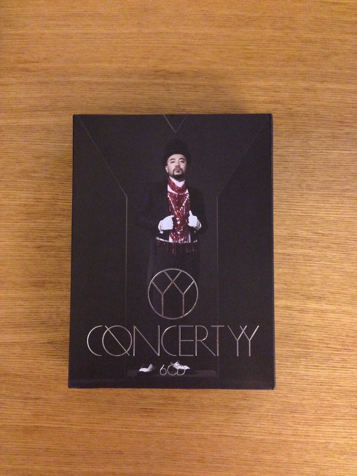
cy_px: 238
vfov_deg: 55.4
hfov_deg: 42.9
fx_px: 454
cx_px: 178
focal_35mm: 33
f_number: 2.4
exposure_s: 1/15
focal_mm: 4.12
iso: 800
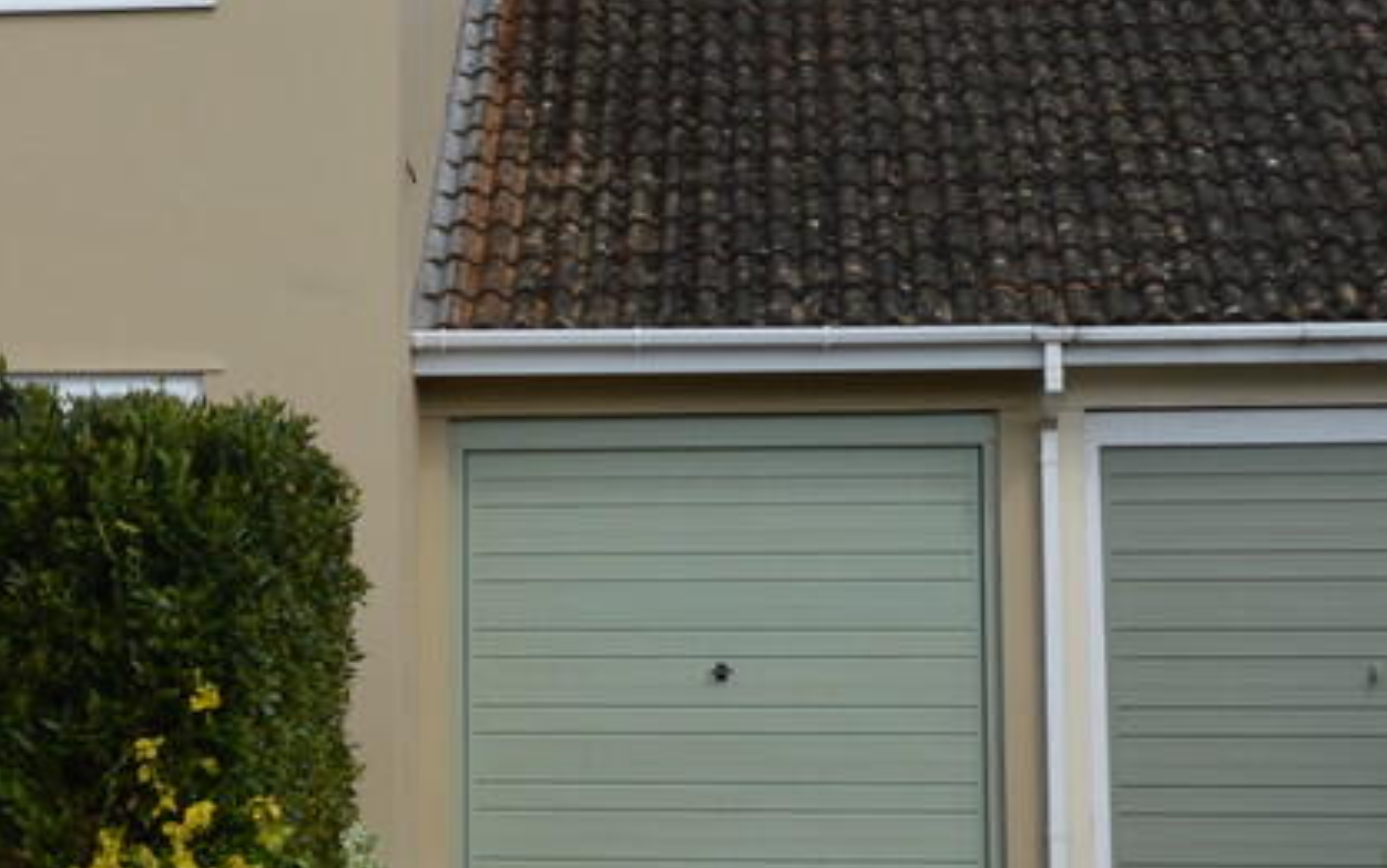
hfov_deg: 22.6
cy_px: 358
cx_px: 206
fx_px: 3403
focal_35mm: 90
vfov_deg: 14.5
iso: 100
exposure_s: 1/200
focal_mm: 24
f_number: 7.1
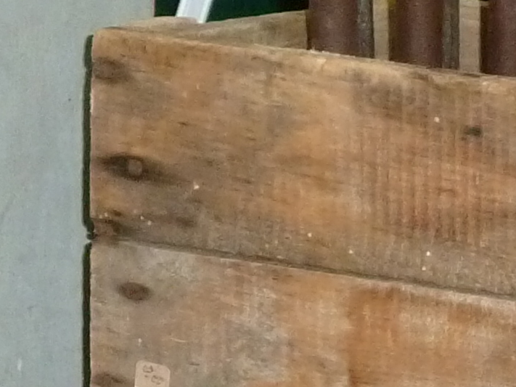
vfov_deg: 6.4
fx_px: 3443
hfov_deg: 8.6
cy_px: 157
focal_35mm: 231
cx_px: 125
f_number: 3.8
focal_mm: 6.8
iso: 320
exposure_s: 1/60
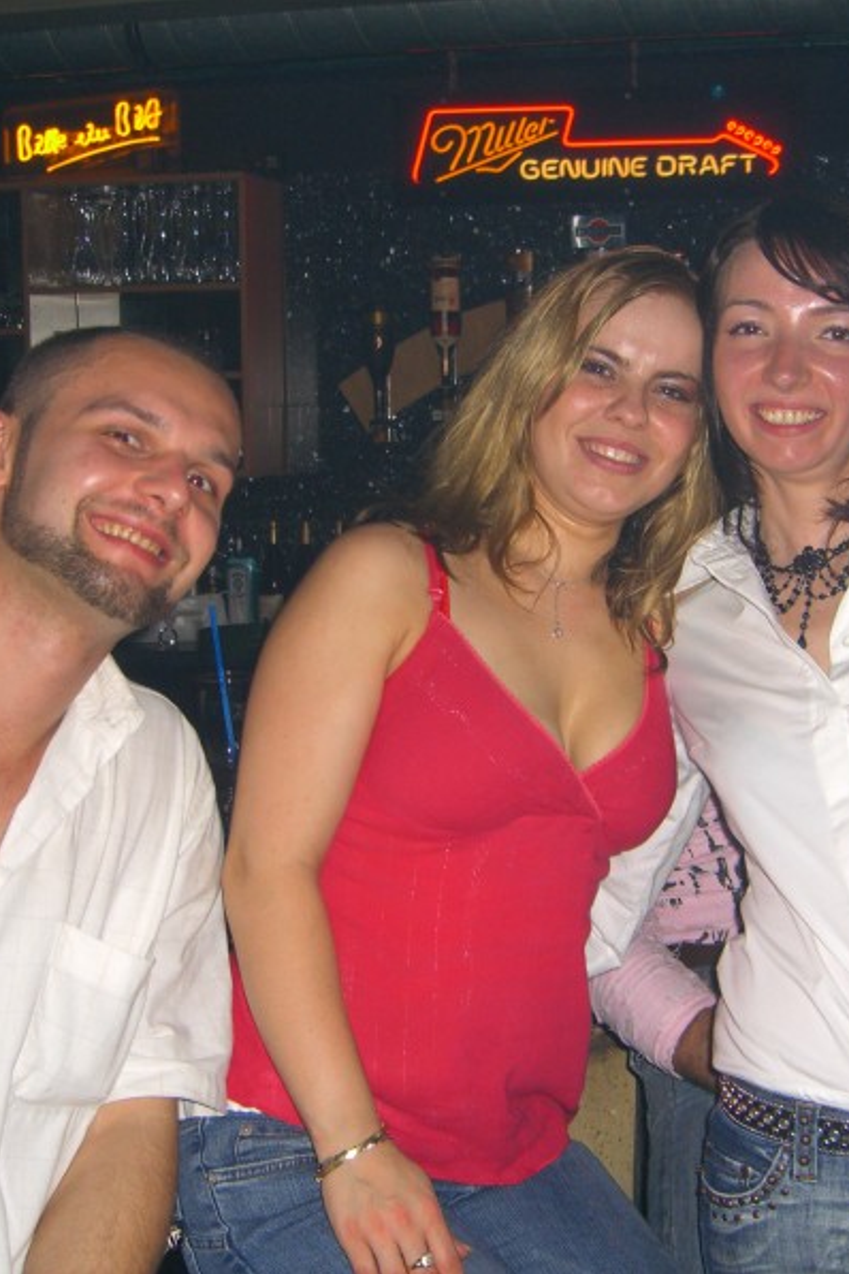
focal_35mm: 53
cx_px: 437
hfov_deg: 25.5
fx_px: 1875
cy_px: 638
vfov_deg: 37.5
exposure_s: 1/60
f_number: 2.8
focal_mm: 7.9
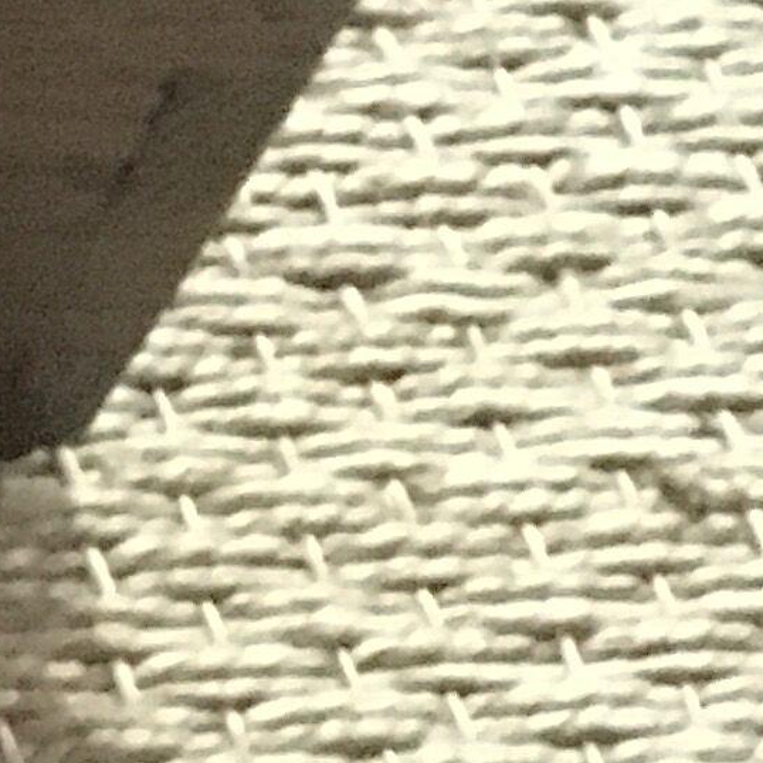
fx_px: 4788
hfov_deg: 7.8
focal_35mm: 192
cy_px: -423
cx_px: -1559
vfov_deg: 8.9
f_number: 2.2
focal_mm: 4.15
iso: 1600
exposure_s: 1/17
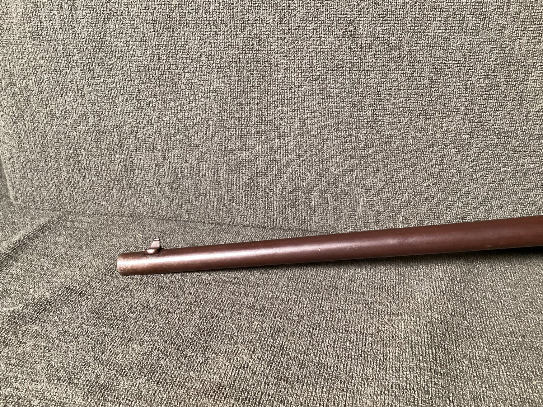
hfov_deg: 58.3
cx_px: 272
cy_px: 204
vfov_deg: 45.4
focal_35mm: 31
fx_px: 486
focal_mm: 3.3
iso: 250
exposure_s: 1/40
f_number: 2.4
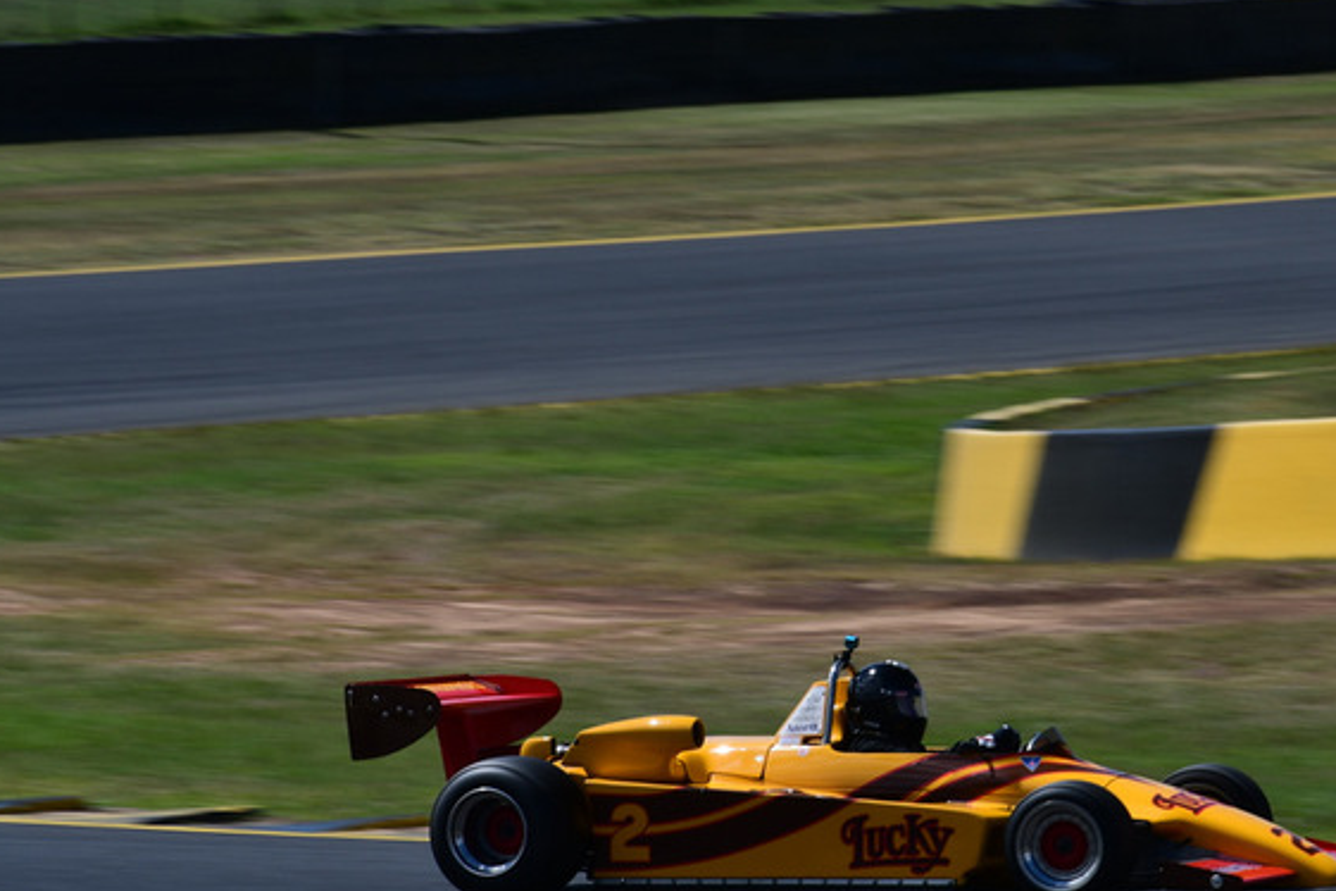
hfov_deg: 4.8
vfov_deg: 3.2
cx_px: 938
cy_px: 450
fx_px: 15882
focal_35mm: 428
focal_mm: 200
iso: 100
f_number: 14
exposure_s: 1/160
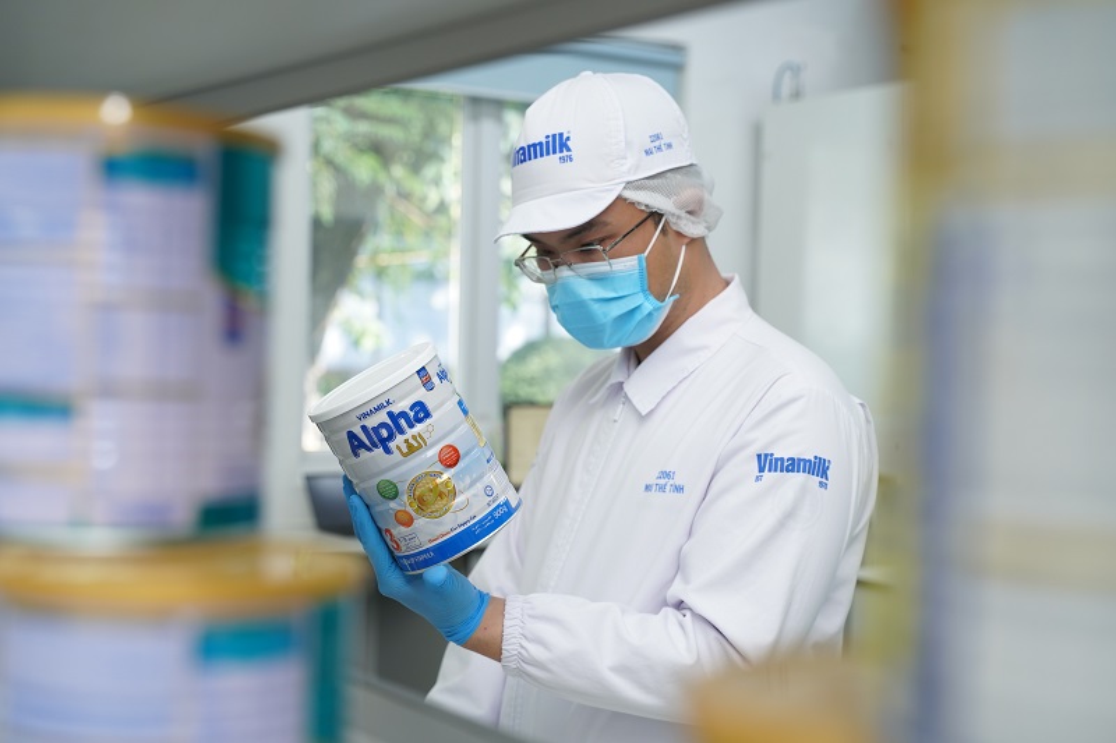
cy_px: 372
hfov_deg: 38.9
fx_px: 1581
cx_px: 558
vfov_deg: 26.5
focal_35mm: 51
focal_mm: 51
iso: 640
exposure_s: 1/160
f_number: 4
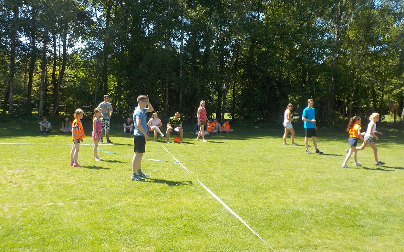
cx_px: 203
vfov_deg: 39.3
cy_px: 106
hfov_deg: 59.7
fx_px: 352
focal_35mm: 32
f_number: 3.3
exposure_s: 1/500
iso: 125
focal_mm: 4.1
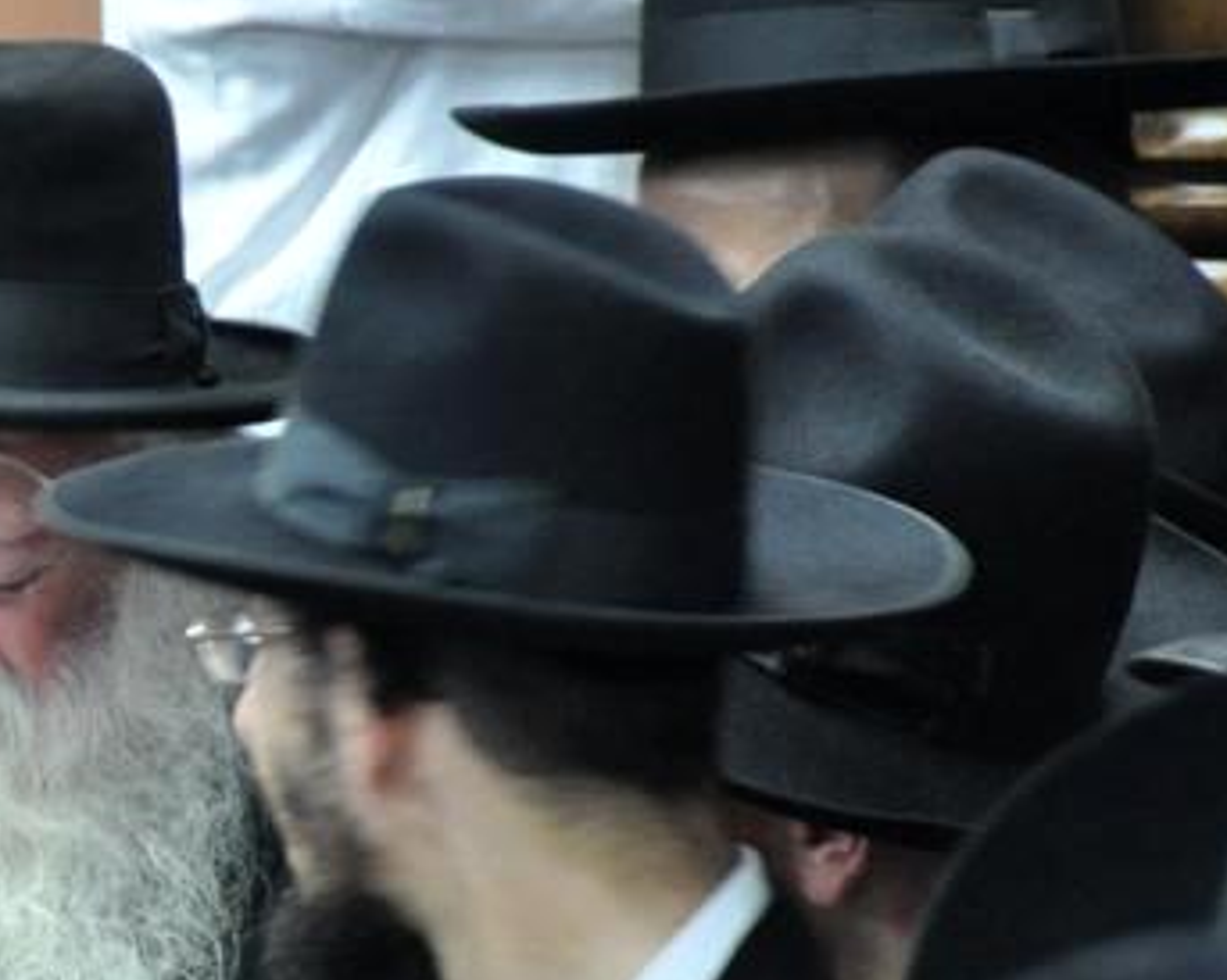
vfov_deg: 1.8
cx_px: -129
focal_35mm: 840
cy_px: 665
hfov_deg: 2.3
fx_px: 30487
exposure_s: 1/25
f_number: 5.6
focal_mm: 200
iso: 1600
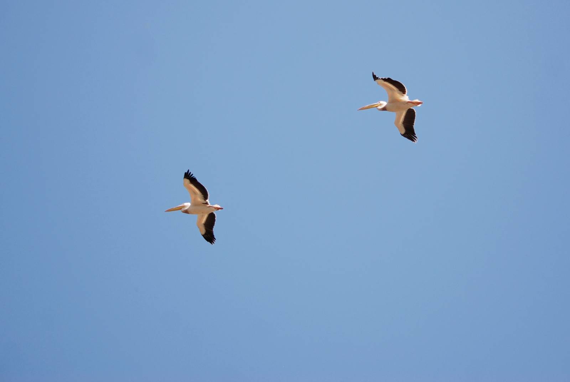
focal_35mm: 105
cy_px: 191
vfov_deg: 13.1
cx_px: 285
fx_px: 1664
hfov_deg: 19.4
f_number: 4
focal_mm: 70
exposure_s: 1/1000
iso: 100
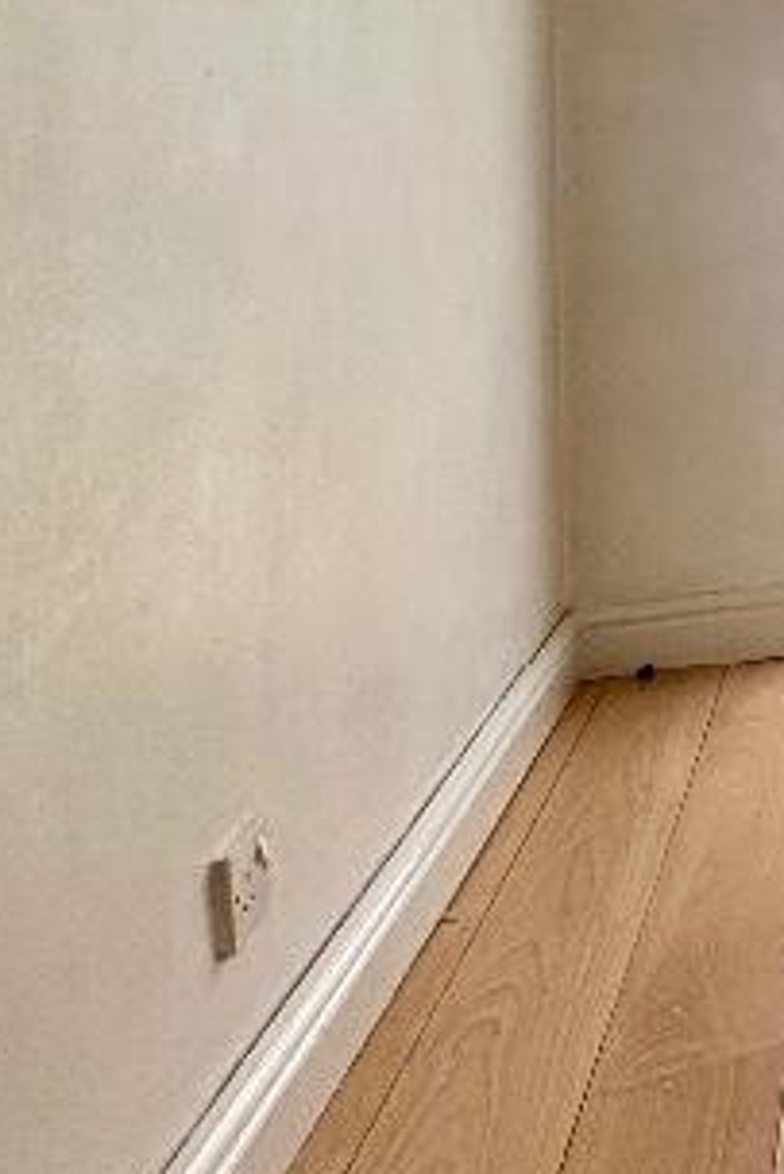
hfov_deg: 15.1
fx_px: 1599
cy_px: 139
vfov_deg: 37.9
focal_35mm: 49
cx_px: 1892
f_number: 2.2
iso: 40
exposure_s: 1/155
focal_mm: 2.22
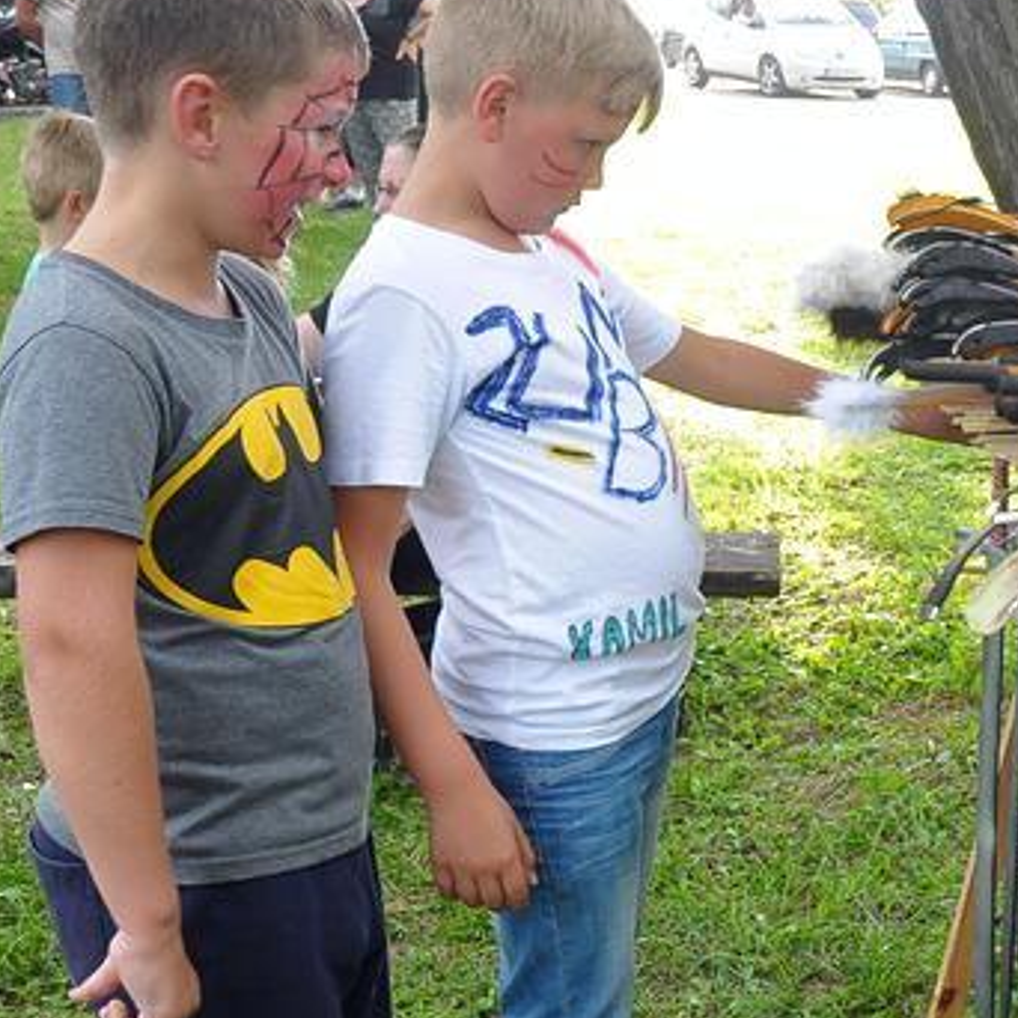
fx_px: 1896
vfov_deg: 29.9
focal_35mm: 57
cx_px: 1161
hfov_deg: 27.2
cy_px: 650
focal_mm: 18
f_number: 7.1
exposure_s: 1/200
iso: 640
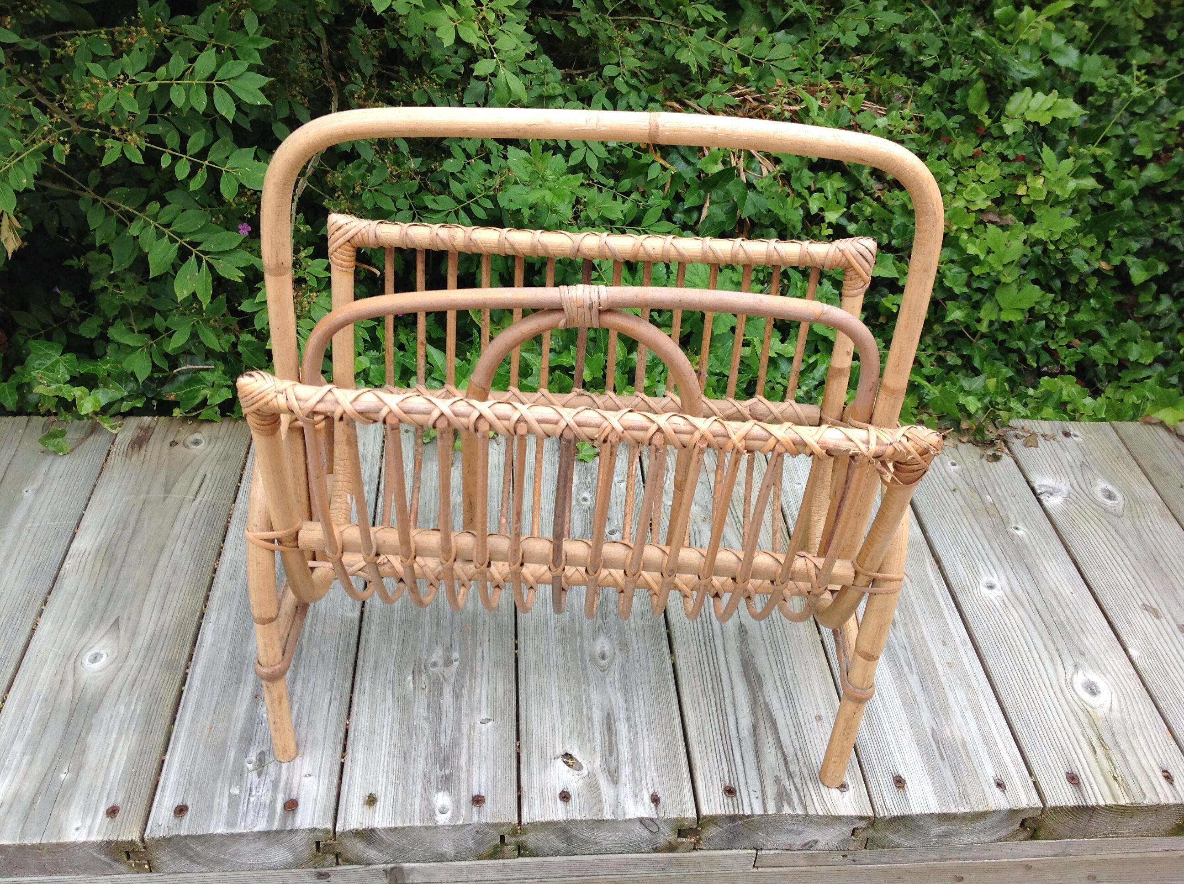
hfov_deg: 52.7
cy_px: 442
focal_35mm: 35
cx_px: 592
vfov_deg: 40.6
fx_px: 1195
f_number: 2.4
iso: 50
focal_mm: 4.28
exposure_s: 1/444
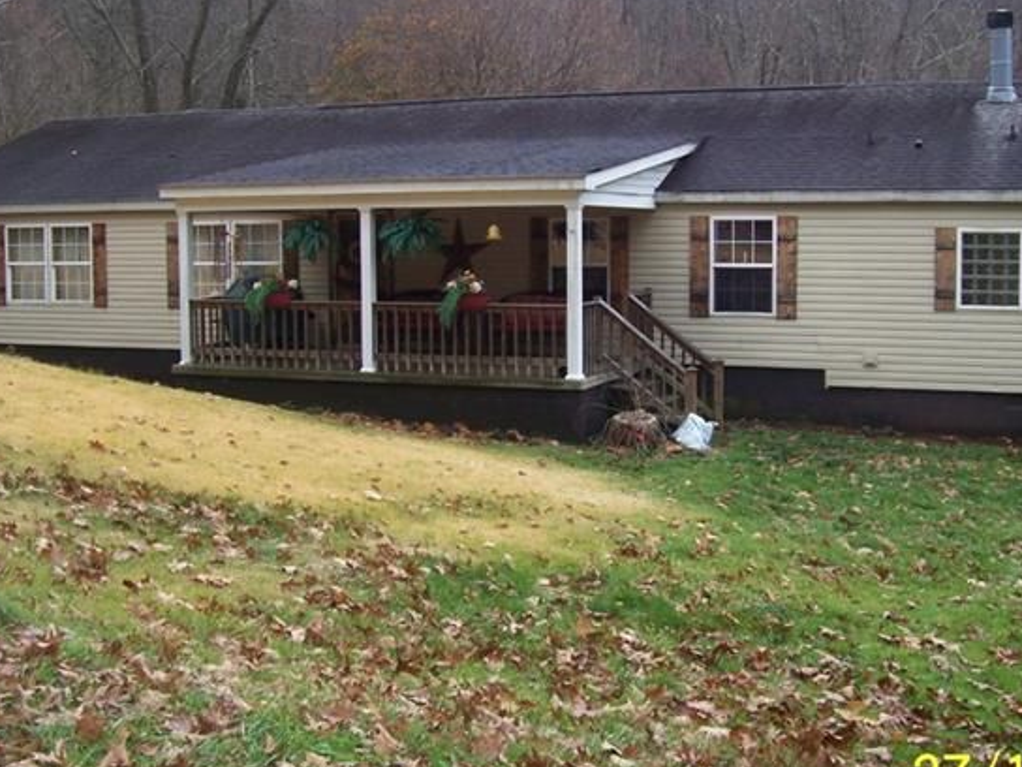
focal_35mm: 50
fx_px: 1476
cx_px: 547
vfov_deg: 29.1
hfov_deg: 38.2
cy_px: 363
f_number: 2.7
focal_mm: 5.6
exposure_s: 1/250
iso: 80
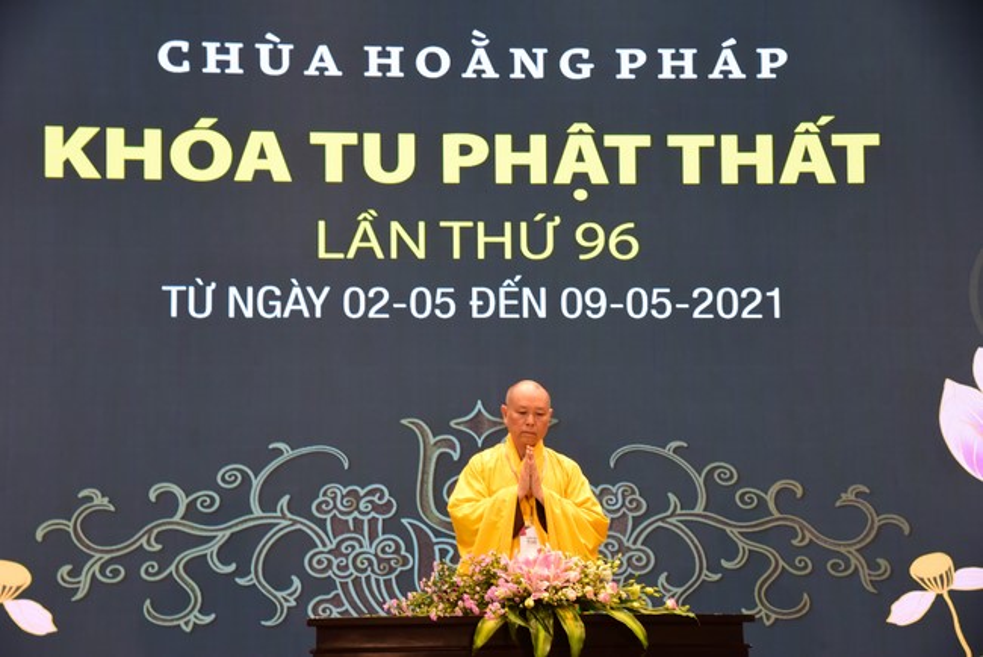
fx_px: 1912
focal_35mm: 70
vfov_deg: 19.5
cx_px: 492
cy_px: 328
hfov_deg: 28.8
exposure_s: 1/25
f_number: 8
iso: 1600
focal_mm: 70
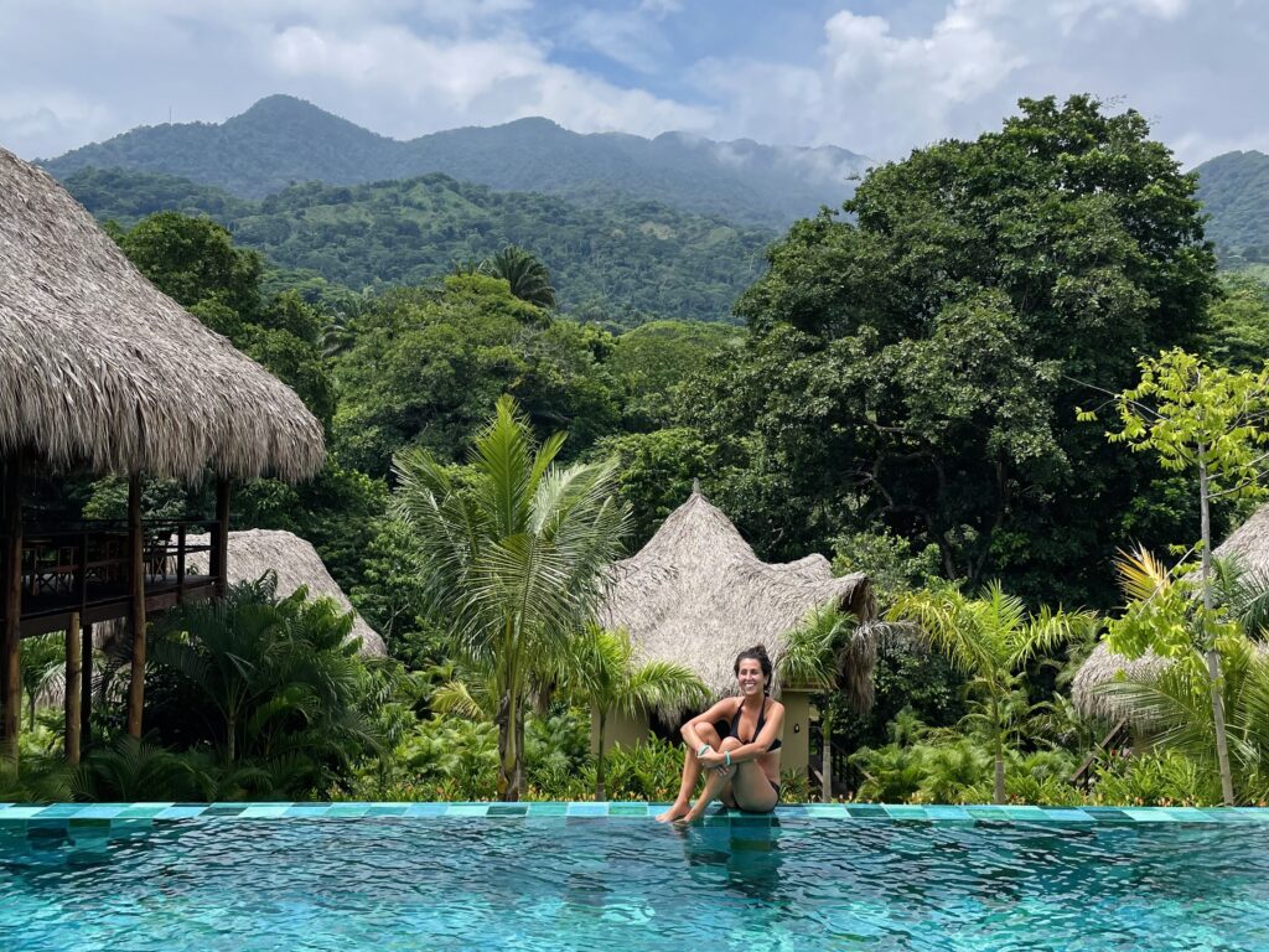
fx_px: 953
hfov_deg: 67.3
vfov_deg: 53.1
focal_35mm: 26
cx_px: 634
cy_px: 476
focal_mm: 4.2
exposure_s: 1/4000
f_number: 1.6
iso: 32
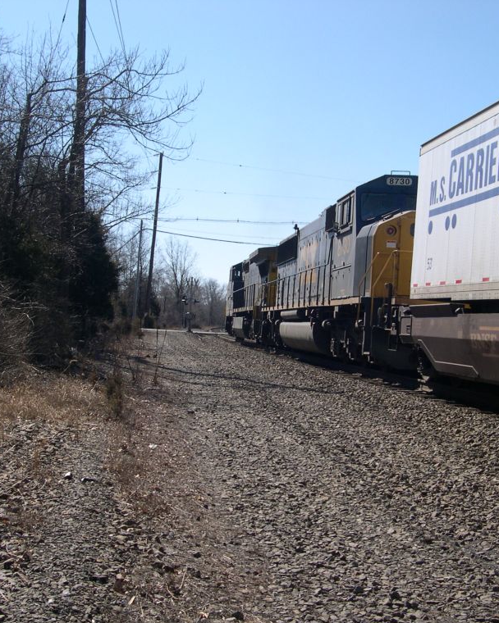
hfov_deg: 30.2
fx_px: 923
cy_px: 312
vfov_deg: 37.3
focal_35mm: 50
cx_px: 266
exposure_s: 1/184
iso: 100
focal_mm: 8
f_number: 7.6
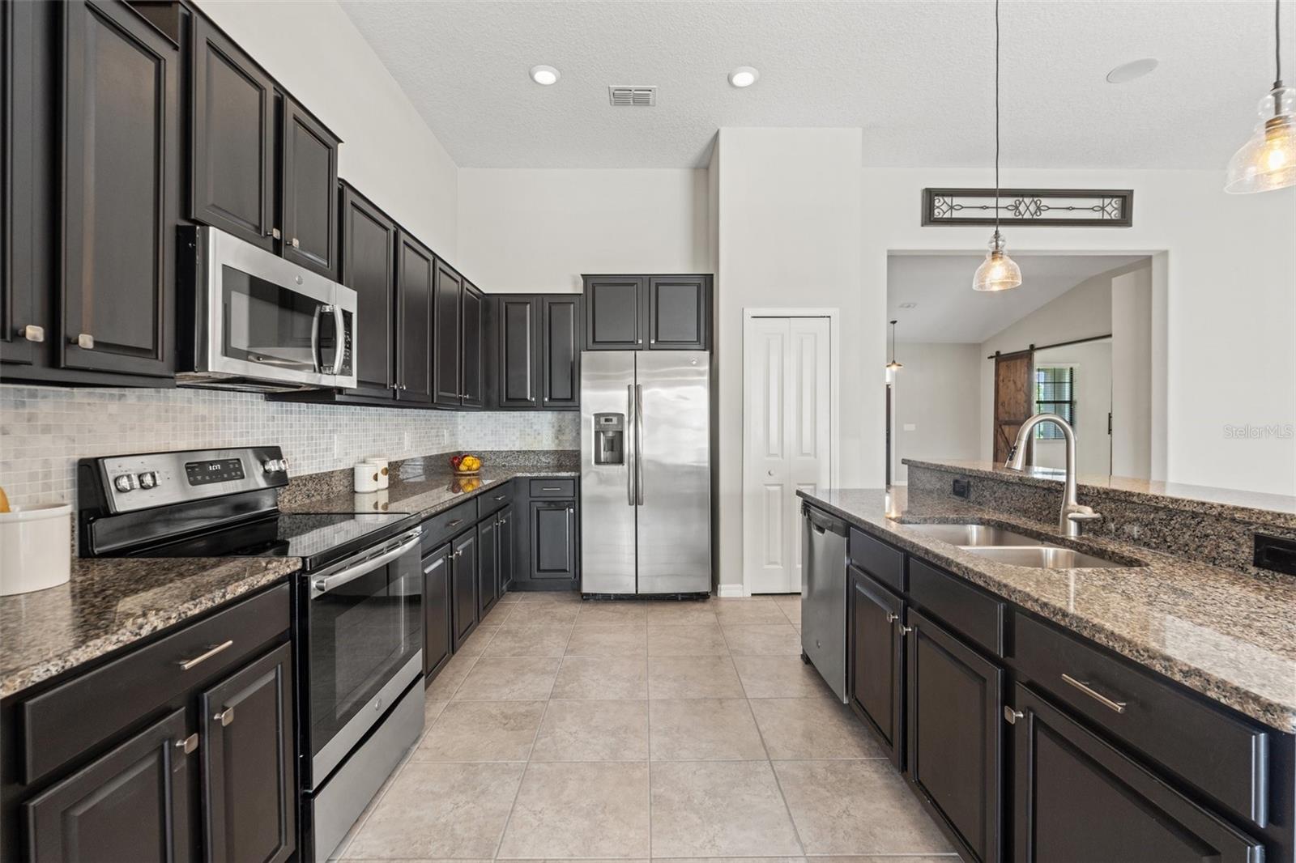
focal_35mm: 15
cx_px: 648
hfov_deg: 100.4
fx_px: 540
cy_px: 432
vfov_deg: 77.3
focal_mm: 10
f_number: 7.1
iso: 400
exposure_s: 1/4
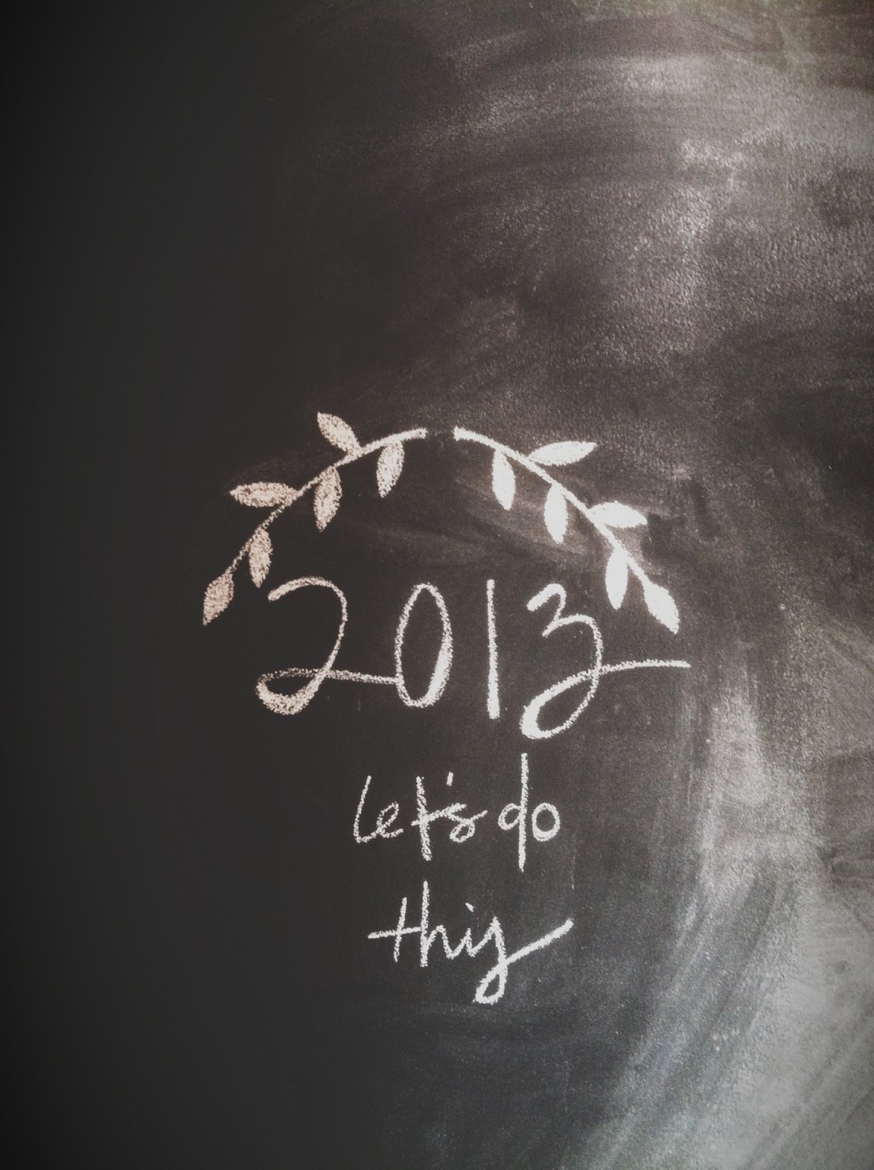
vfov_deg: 52.7
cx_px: 437
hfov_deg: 40.6
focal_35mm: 35
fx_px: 1181
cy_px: 585
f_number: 2.8
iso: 200
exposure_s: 1/15
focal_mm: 3.85
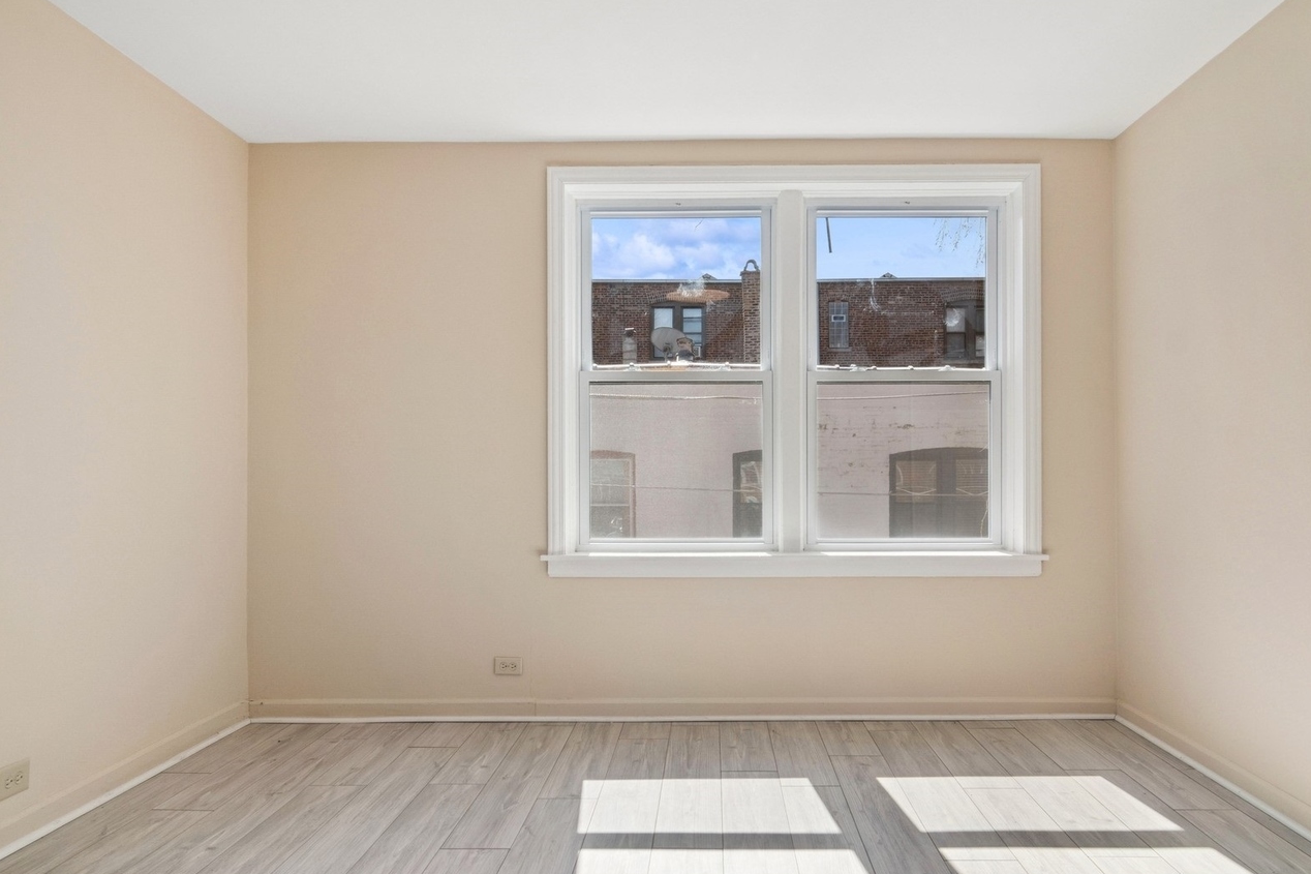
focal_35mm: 23
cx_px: 656
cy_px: 488
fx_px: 837
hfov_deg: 76.1
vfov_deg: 55.0
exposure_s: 1/500
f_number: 8
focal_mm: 12
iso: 200
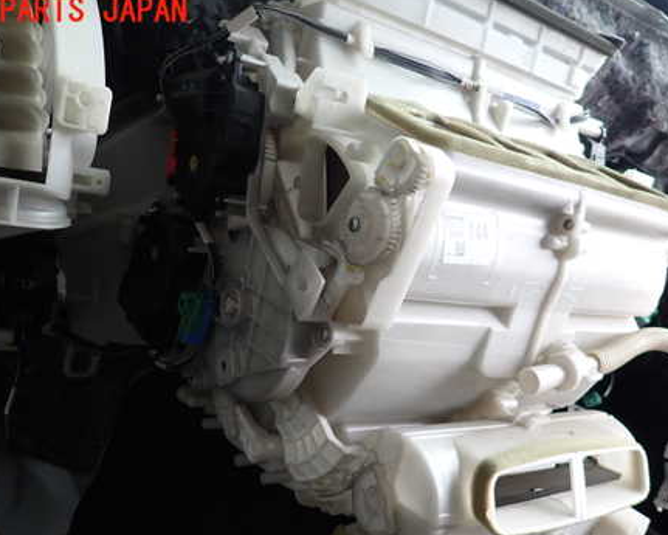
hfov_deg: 52.7
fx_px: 672
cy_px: 341
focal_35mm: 34
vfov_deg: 43.0
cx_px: 370
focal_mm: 4.5
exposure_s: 1/125
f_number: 2
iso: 160
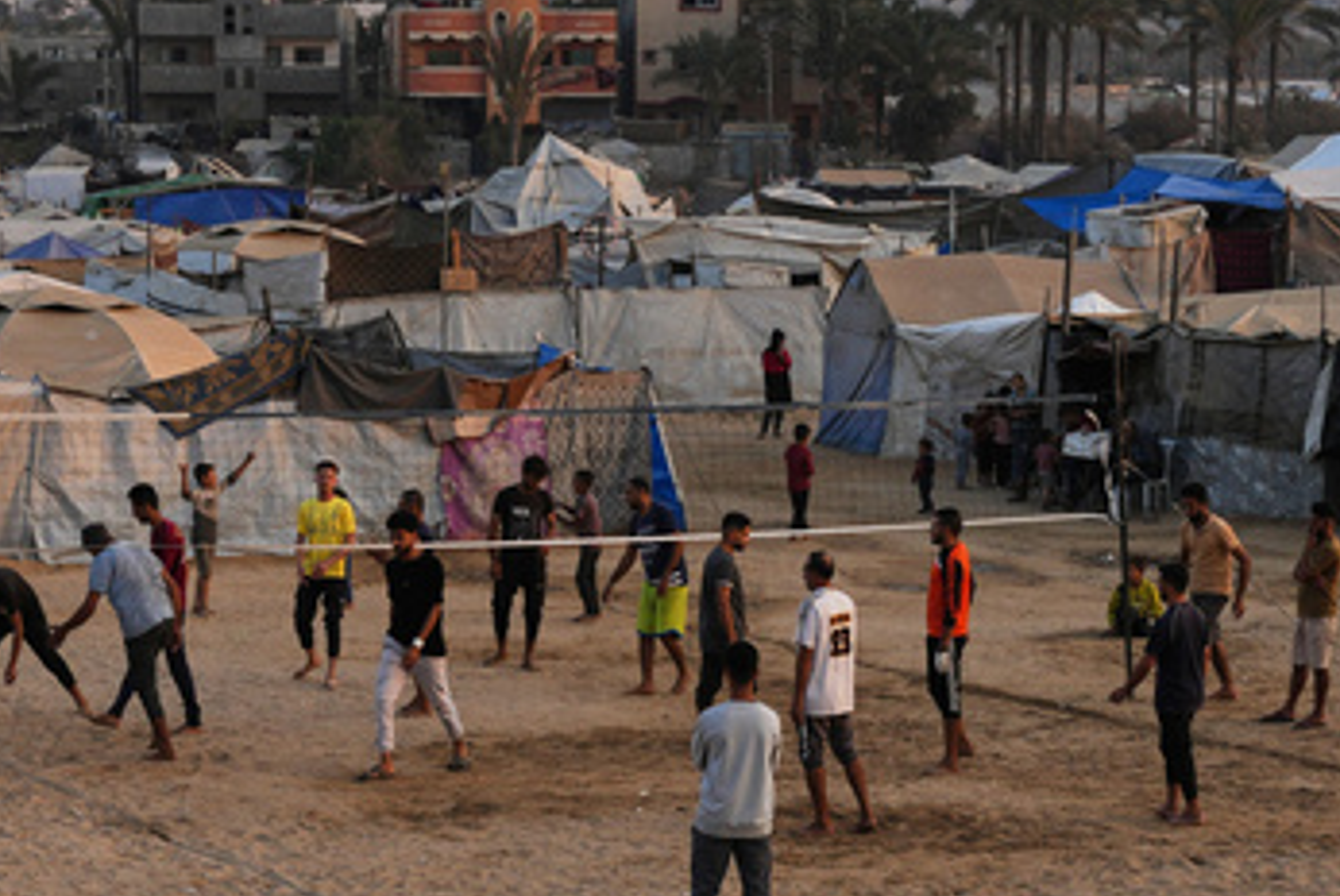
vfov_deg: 12.2
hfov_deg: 18.2
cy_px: 701
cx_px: 796
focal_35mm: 112
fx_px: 4172
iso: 160
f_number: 2.8
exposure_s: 1/1250
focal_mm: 38
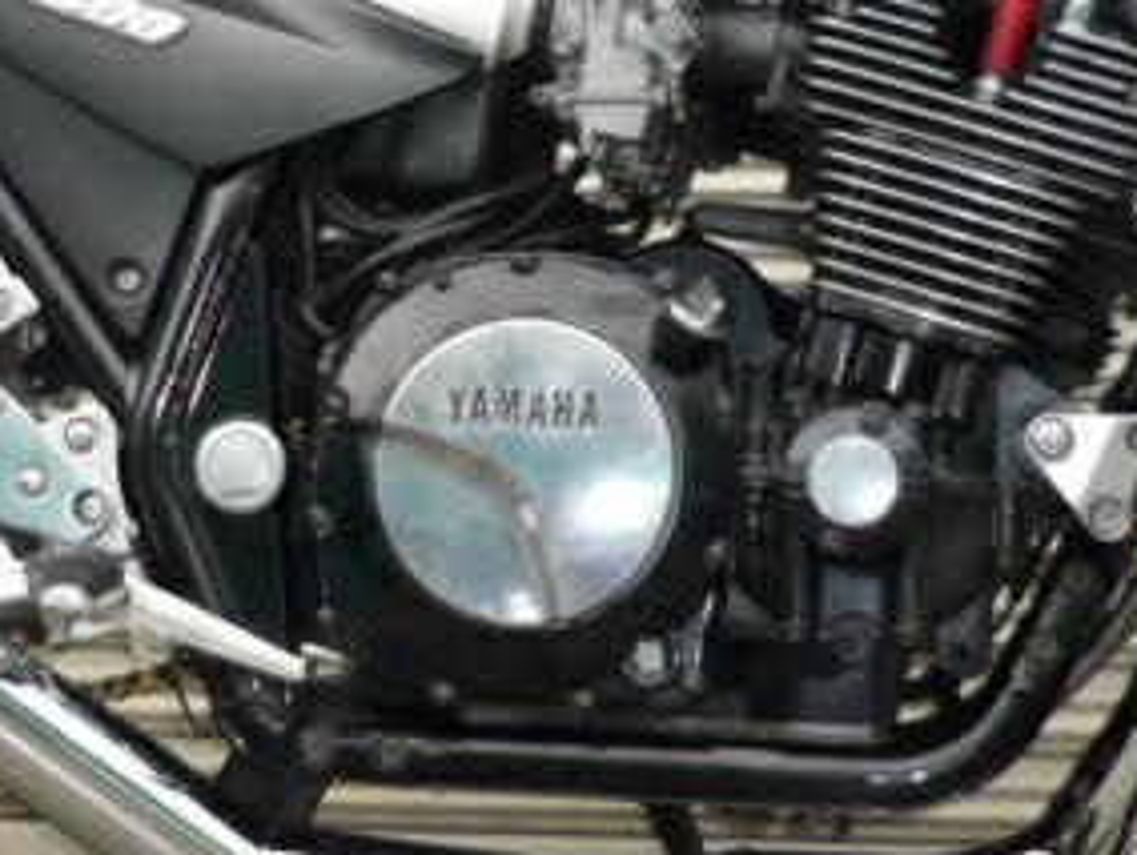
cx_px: 285
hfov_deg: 15.0
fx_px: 4308
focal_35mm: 131
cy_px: 289
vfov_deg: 11.3
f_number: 2.9
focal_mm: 6
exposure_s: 1/160
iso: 100
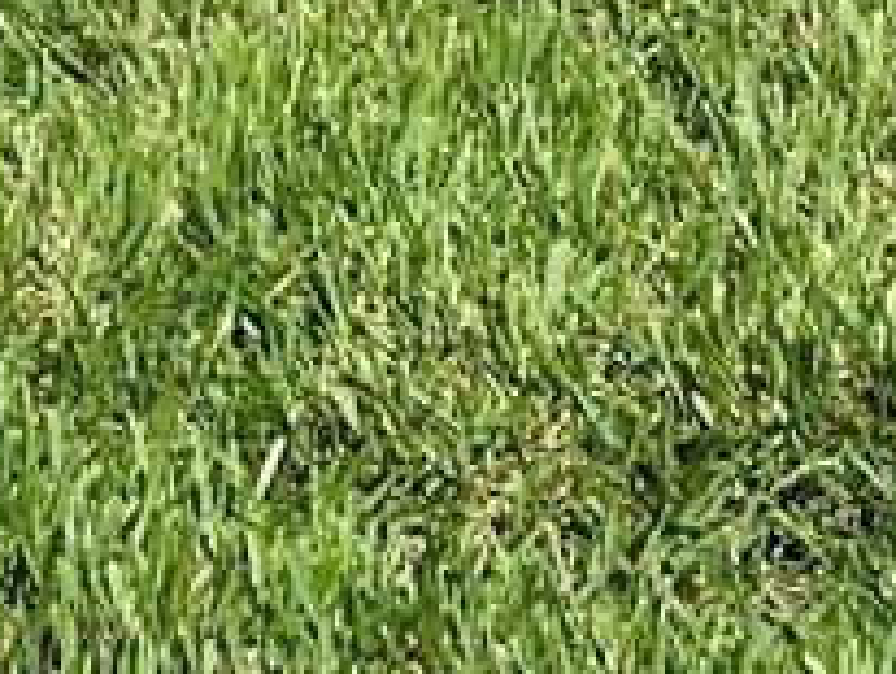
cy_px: -1135
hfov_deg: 8.7
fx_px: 5831
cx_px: -204
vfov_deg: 6.2
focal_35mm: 225
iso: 25
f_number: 2.2
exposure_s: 1/2481
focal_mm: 4.15
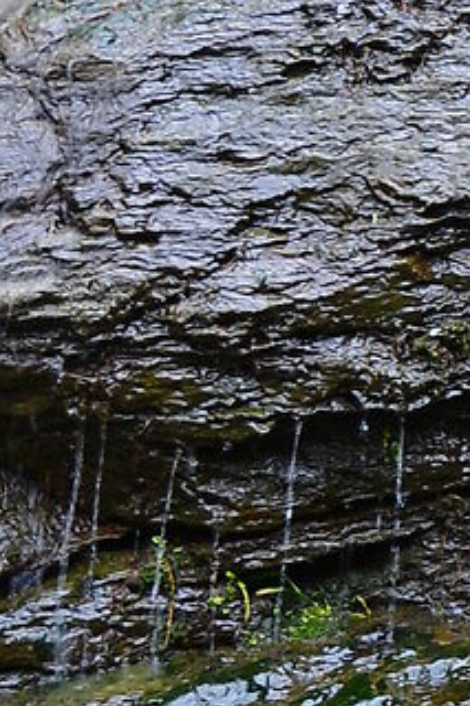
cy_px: 207
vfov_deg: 11.4
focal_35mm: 180
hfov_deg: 6.6
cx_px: 1655
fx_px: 3529
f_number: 4
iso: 160
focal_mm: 24
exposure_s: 1/25
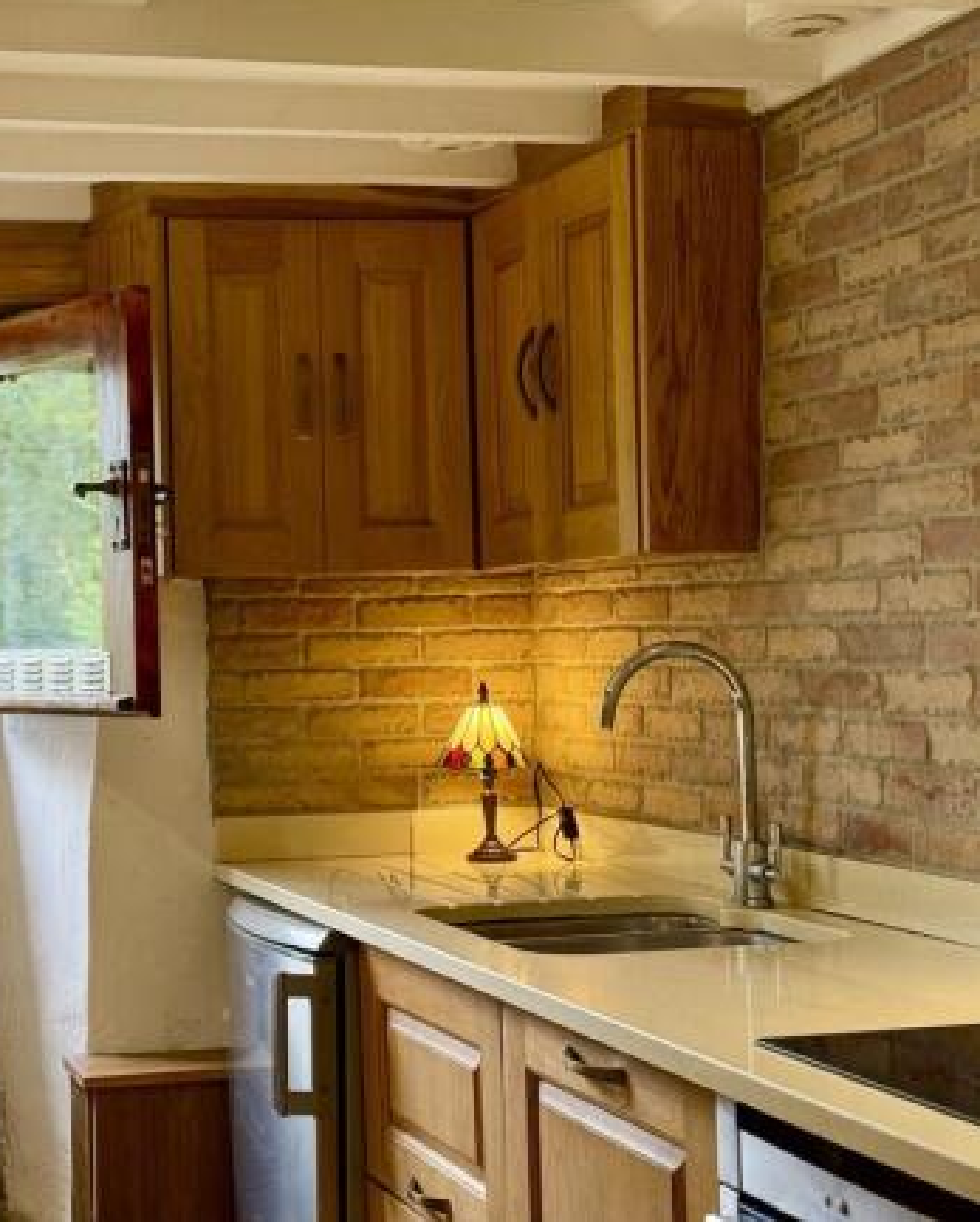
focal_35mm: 63
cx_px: 256
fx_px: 2282
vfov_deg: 30.0
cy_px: 608
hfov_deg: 24.0
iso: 100
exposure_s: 1/106
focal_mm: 6.76
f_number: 1.78
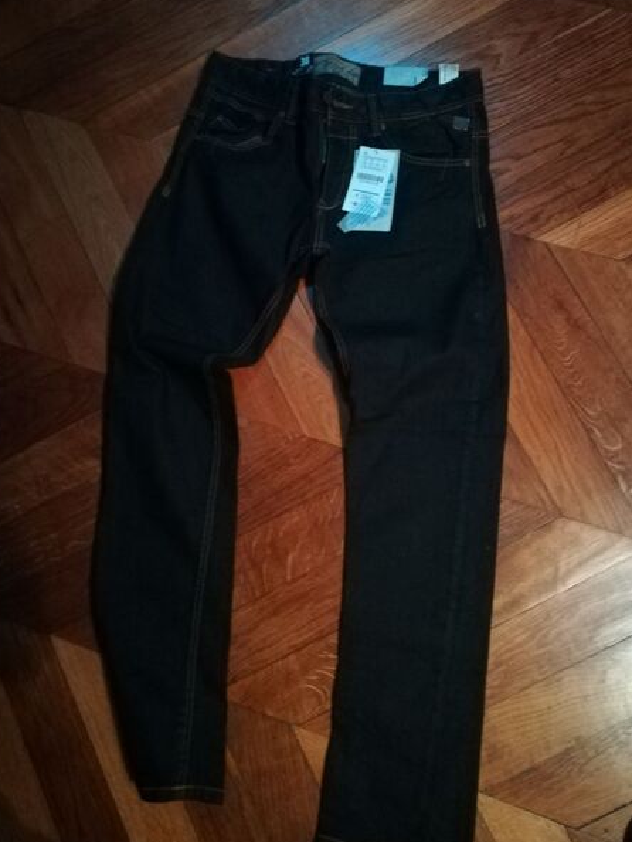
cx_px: 296
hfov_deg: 49.7
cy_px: 421
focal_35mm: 28
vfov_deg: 63.4
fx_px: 681
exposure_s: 1/14.3
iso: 2000
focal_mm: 3.83
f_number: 2.2
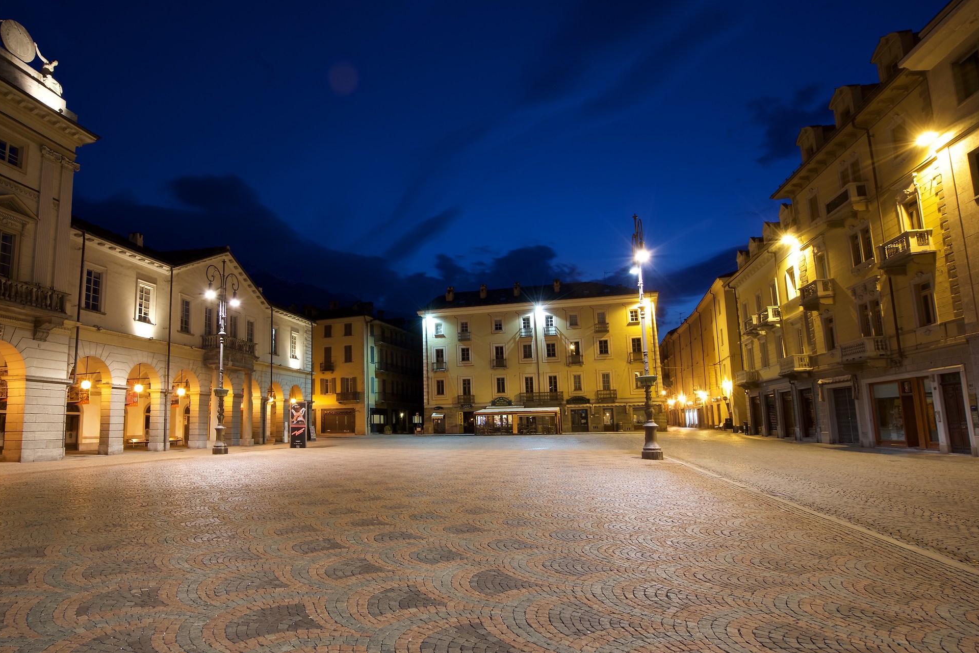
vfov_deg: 61.9
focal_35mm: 20
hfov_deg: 82.6
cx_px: 377
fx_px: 544
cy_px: 350
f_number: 13
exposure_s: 10
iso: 100
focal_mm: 16
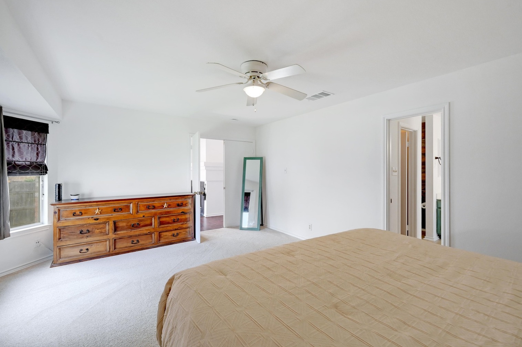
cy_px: 171
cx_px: 269
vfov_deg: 77.2
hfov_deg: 100.4
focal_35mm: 15
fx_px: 217
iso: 1000
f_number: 9
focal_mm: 14
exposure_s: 1/25
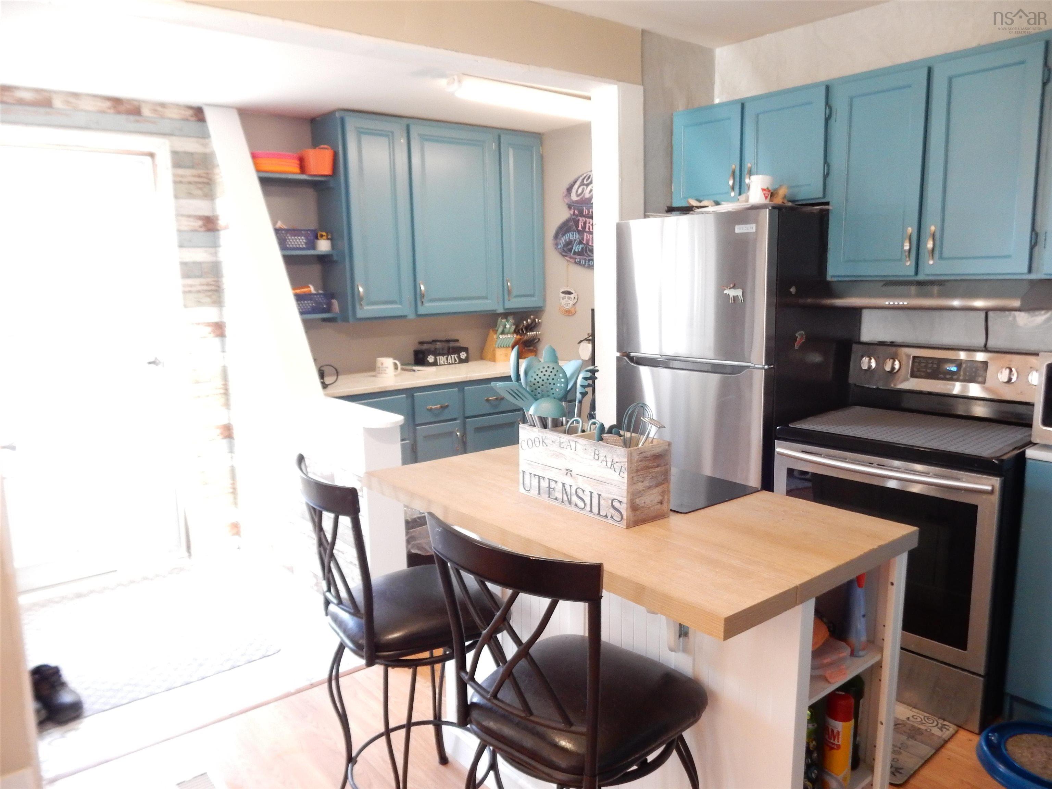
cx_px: 526
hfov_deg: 69.4
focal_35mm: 25
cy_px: 394
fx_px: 760
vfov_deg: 54.9
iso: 400
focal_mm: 4.5
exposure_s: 1/13
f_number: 3.7
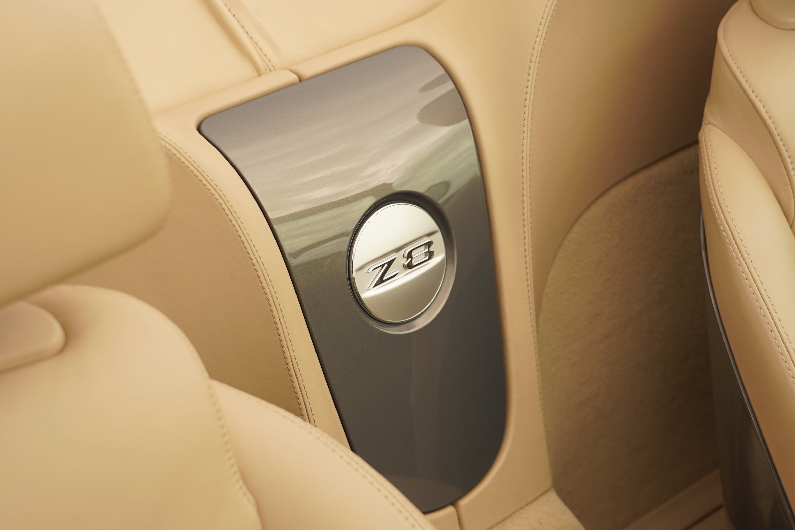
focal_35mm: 75
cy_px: 265
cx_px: 398
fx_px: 1656
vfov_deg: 18.2
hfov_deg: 27.0
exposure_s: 1/200
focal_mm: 50
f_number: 4
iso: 100
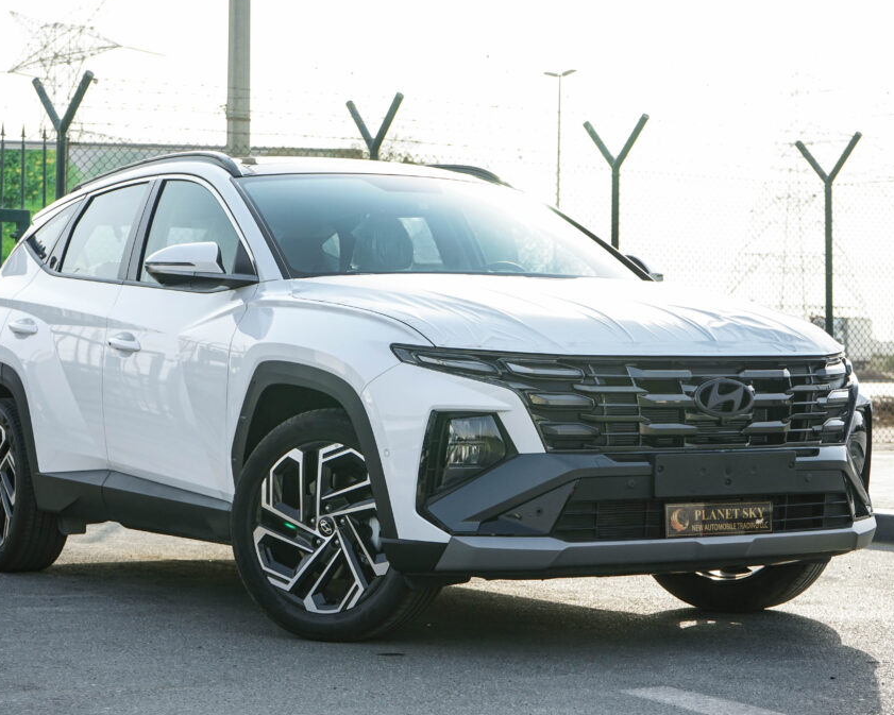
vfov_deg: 19.2
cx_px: 412
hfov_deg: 23.8
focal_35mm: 80
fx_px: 2117
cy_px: 355
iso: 400
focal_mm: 70
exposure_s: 1/500
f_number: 8
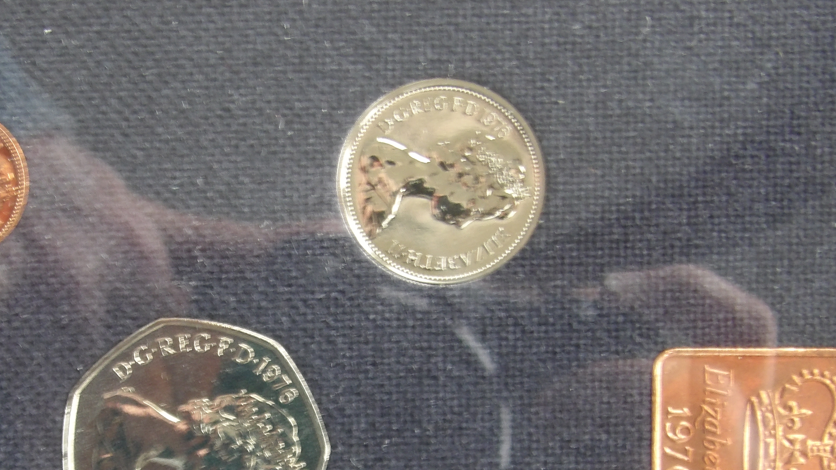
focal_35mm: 110
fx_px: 2438
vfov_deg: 10.9
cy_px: 481
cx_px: 290
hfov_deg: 19.4
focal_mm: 10.9
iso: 204
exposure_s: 1/15
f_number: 4.3
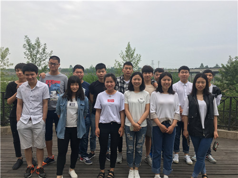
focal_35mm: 29
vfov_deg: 48.2
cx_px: 119
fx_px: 199
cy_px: 89
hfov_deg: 61.7
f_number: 2.2
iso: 25
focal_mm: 4.15
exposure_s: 1/278
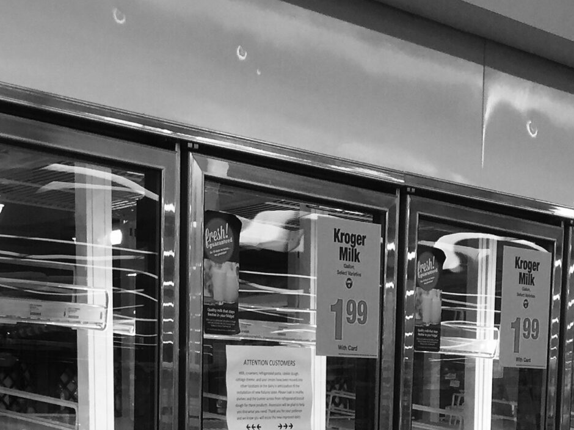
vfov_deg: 17.4
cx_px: 152
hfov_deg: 24.5
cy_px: 575
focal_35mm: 79
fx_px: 1309
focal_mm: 4.15
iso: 40
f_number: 2.2
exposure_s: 1/40
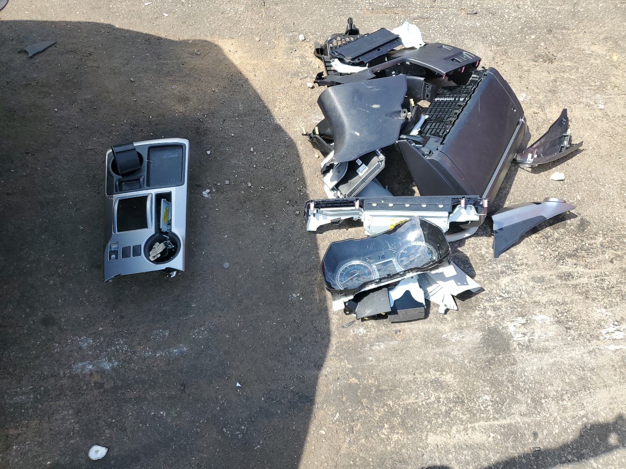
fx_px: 470
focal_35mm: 26
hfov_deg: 67.3
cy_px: 234
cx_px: 313
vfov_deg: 53.1
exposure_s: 1/1111
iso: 50
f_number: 1.5
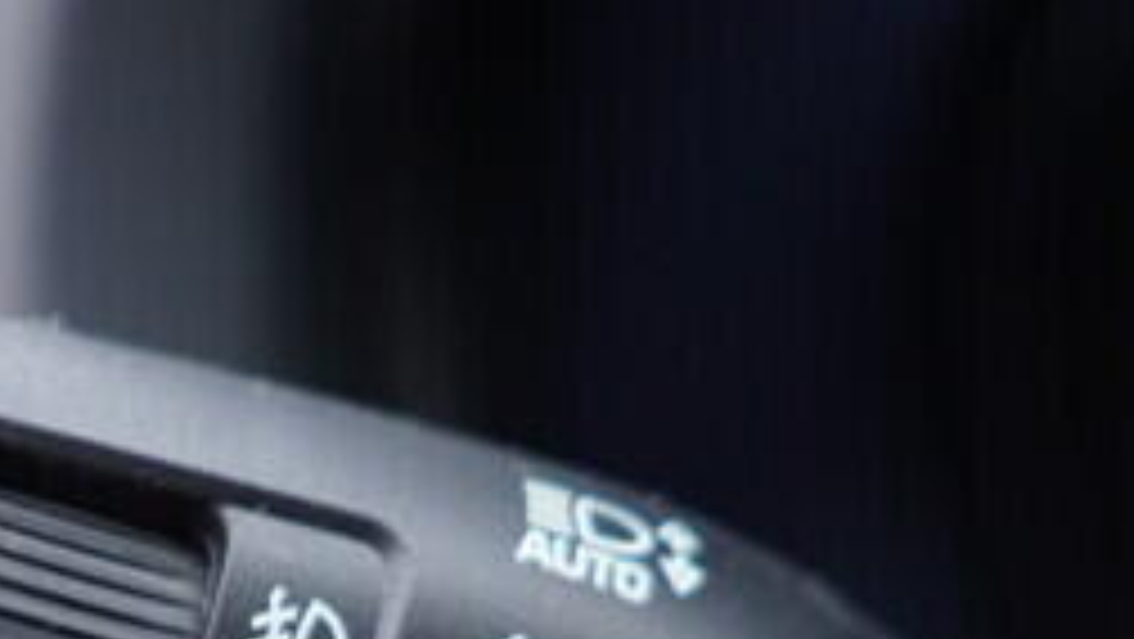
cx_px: 526
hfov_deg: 14.0
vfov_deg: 7.8
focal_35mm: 153
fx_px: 4603
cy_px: 947
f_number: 2.8
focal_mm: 24
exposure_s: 1/40
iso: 250
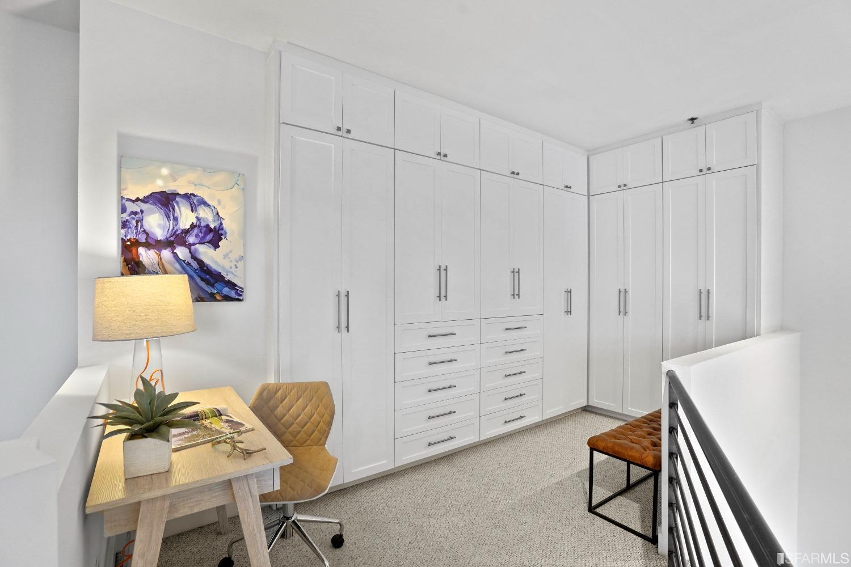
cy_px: 284
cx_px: 426
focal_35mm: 16
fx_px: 378
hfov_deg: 96.7
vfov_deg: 73.7
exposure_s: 1/10
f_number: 6.3
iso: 1250
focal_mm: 16
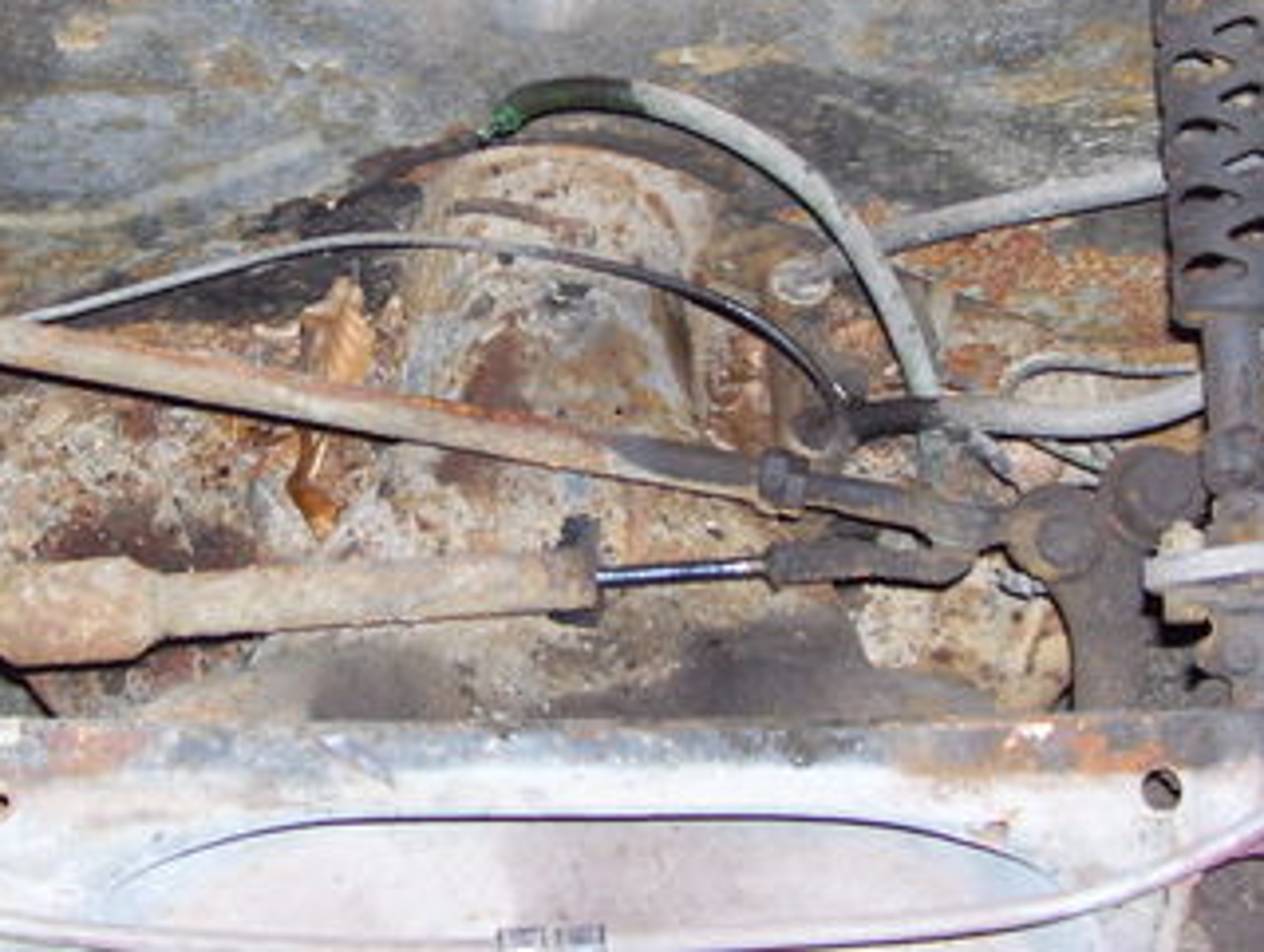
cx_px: 490
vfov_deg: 20.4
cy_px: 261
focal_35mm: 72
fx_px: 2633
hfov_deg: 26.9
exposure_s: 1/60
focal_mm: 6
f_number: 2.7
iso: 100
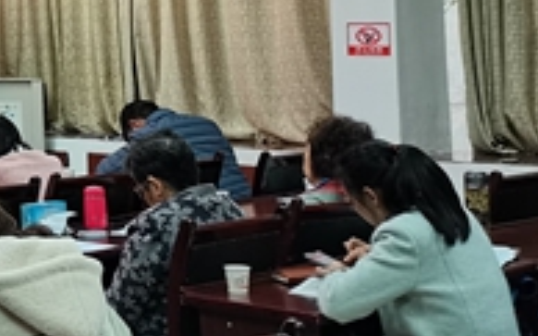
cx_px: -189
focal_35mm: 91
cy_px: -17
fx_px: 1333
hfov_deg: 20.5
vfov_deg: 14.1
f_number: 1.8
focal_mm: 5.58
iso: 250
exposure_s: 1/50
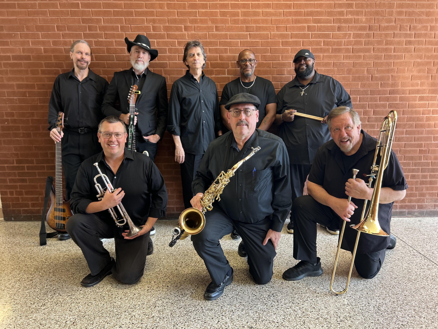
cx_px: 219
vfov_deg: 53.1
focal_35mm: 26
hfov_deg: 67.3
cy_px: 164
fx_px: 329
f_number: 1.5
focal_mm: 5.7
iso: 80
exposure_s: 1/60
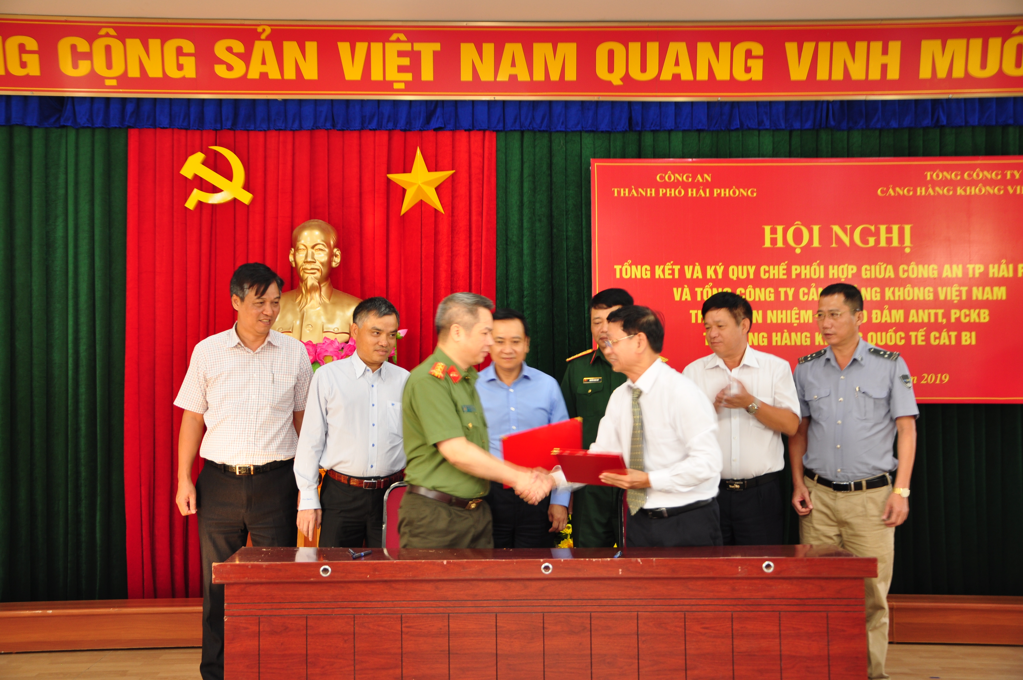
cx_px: 512
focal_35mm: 45
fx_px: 1277
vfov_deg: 29.8
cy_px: 340
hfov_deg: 43.7
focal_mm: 30
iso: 250
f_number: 4.2
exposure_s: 1/10
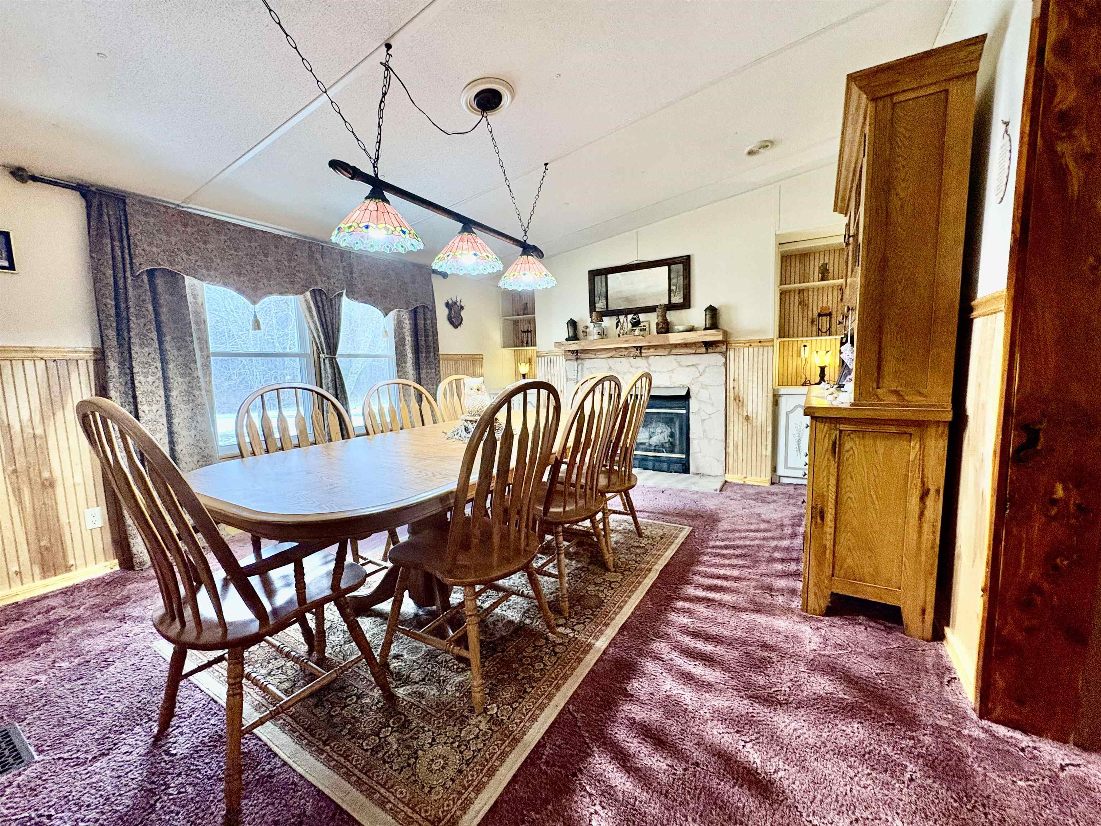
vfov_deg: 85.7
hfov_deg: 102.1
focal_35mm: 14
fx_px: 445
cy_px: 413
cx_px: 550
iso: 500
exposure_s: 1/60
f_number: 2.2
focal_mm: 2.22
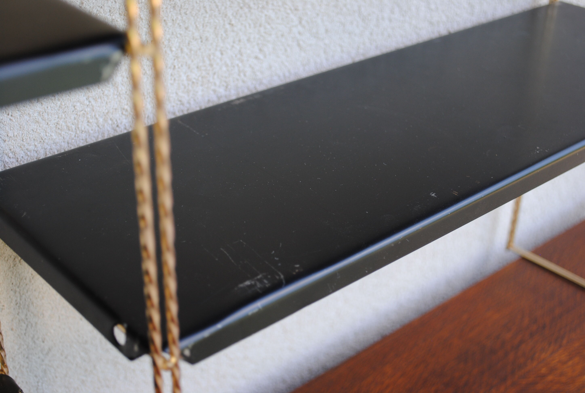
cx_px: 292
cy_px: 196
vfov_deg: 25.9
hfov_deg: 37.8
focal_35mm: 52
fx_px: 855
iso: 200
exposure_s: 1/50
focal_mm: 35
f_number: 5
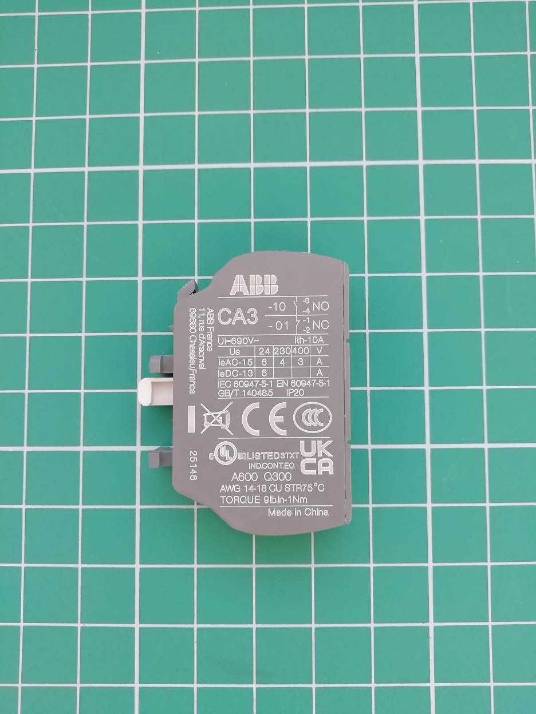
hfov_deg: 53.1
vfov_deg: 67.3
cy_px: 357
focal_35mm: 26
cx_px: 268
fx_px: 537
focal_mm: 3.21
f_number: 2.2
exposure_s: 1/100
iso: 50
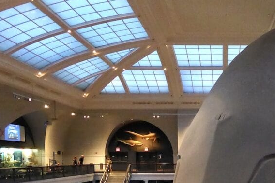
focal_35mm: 45
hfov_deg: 41.1
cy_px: 175
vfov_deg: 28.4
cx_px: 233
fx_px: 344
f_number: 3.3
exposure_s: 1/4
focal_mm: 4.3
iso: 1000
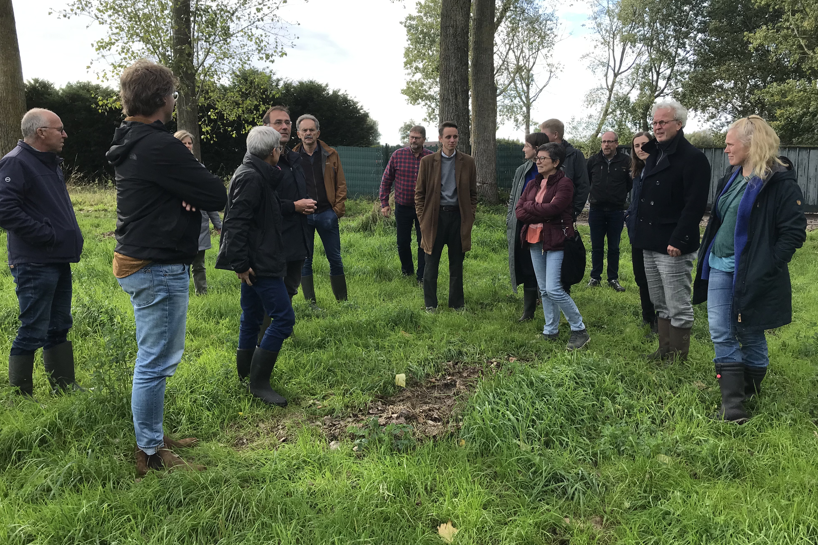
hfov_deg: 61.9
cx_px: 417
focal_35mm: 30
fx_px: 682
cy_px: 243
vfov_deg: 43.5
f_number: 1.8
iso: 20
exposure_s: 1/742
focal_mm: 3.99
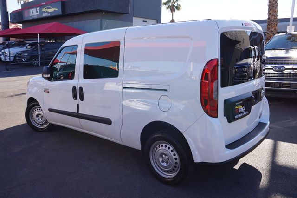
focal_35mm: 32
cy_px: 99
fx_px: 260
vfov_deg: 41.7
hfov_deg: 59.5
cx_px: 148
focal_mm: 21
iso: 100
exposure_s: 1/80
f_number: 9
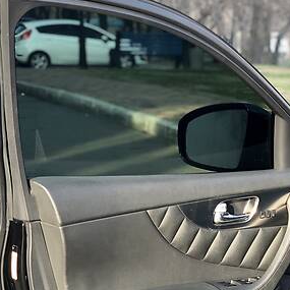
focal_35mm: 129
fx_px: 1223
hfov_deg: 13.4
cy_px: 255
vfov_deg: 13.4
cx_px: 279
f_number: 2.4
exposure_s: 1/60
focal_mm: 6
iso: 16
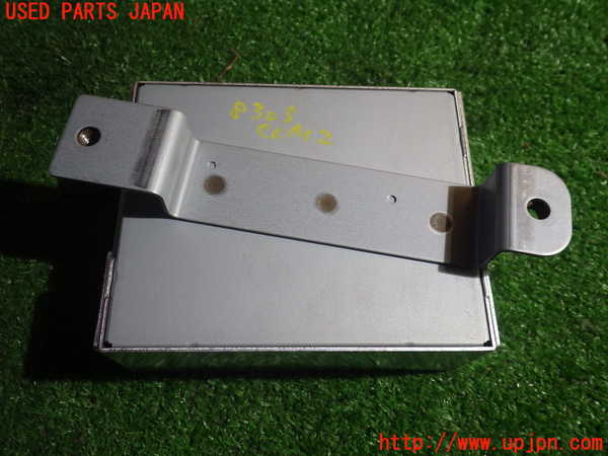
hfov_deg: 58.4
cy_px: 228
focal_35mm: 31
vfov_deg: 45.4
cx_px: 304
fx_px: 544
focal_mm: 5.5
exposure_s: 1/80
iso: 125
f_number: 3.1
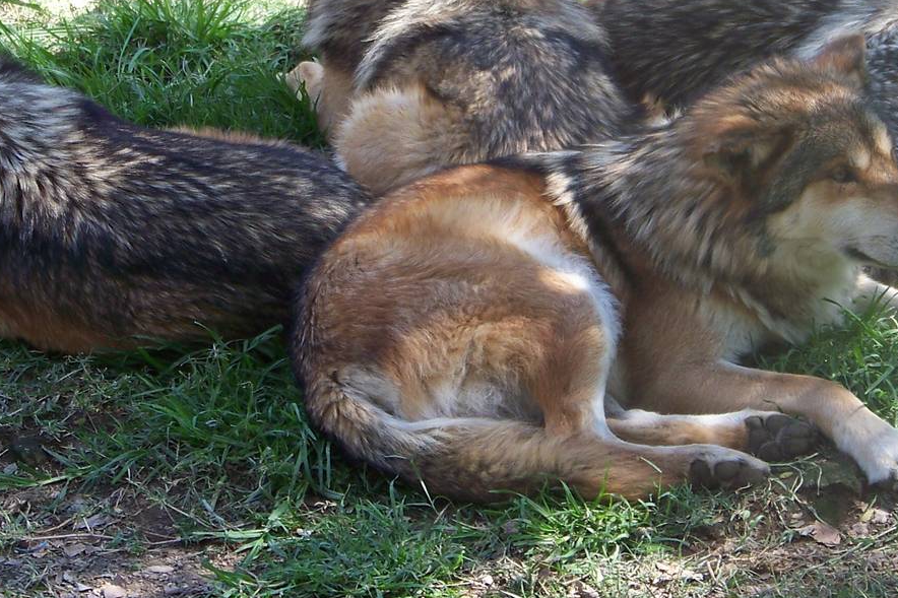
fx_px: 6434
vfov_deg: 5.3
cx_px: 474
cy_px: 79
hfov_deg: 8.0
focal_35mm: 258
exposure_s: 1/80
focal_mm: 22.2
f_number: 3.2
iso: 64
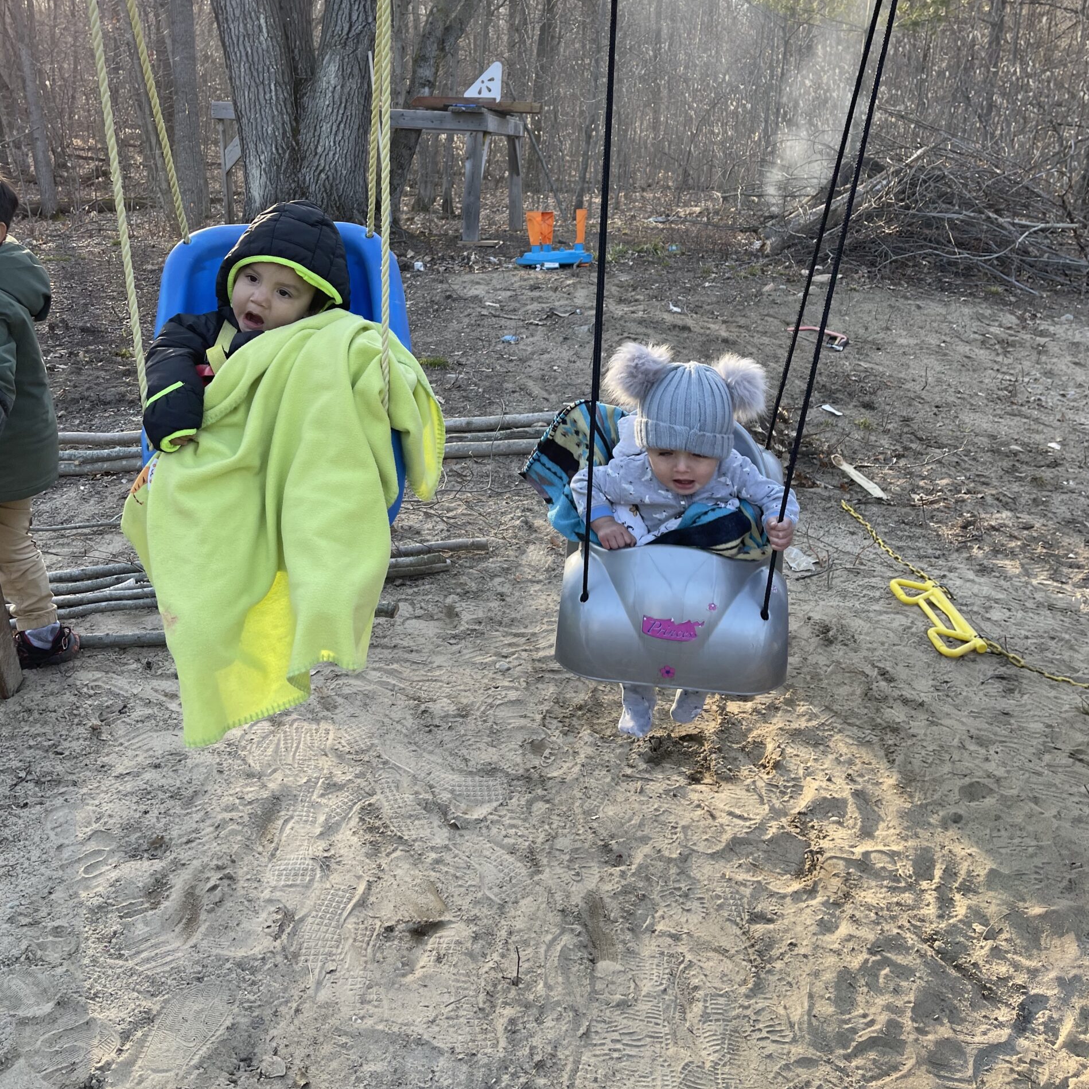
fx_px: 1103
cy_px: 398
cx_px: 542
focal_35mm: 31
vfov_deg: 51.9
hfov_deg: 52.5
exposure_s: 1/357
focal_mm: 5.1
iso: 32
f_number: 1.6
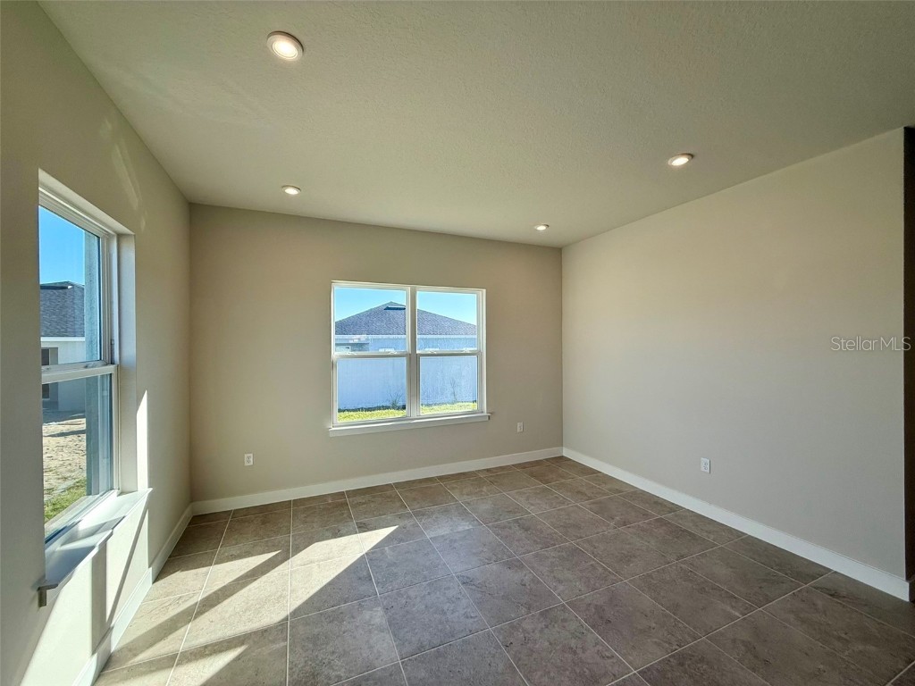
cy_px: 343
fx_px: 370
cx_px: 458
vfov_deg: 85.7
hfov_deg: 102.1
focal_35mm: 14
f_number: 2.2
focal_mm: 2.22
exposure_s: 1/448
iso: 64
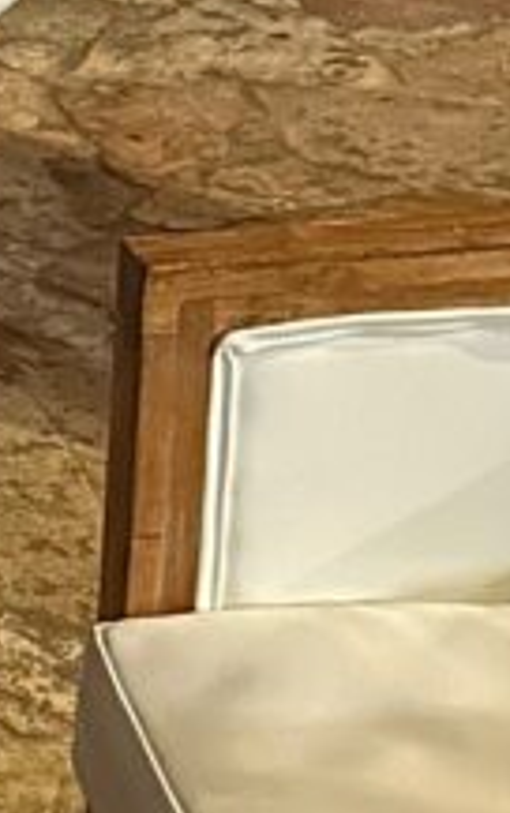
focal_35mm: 120
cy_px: -408
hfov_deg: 9.4
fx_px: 2663
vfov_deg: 15.9
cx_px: -836
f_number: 1.78
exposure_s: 1/17
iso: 2000
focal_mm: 6.86
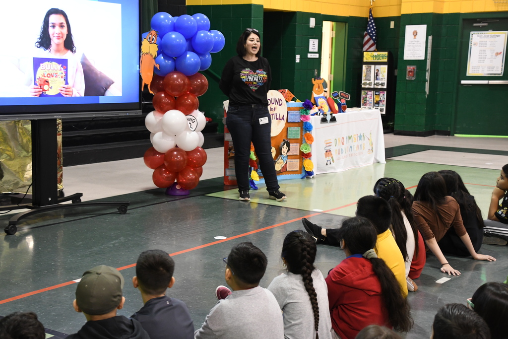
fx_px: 734
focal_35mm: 52
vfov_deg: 26.0
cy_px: 170
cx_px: 254
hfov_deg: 38.2
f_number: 4.2
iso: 2000
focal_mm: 35
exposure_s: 1/40
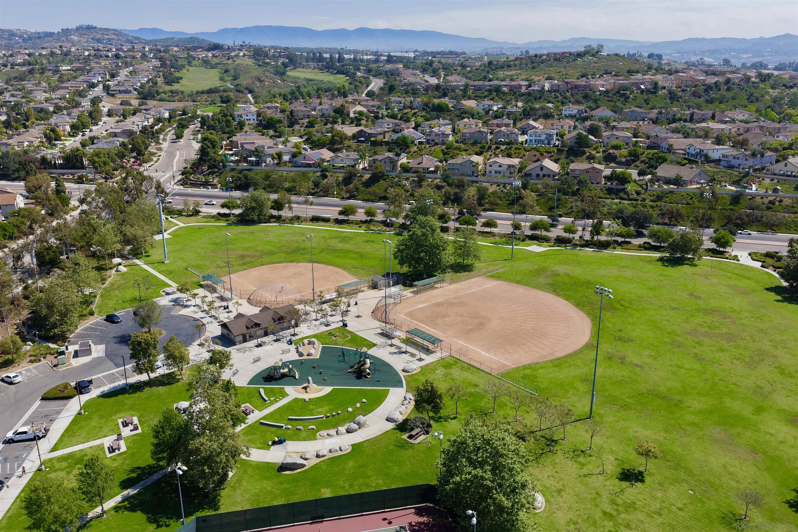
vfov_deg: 46.4
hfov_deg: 65.5
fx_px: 621
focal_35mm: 28
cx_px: 399
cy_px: 266
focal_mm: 14.45
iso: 160
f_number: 2.8
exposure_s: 1/2000
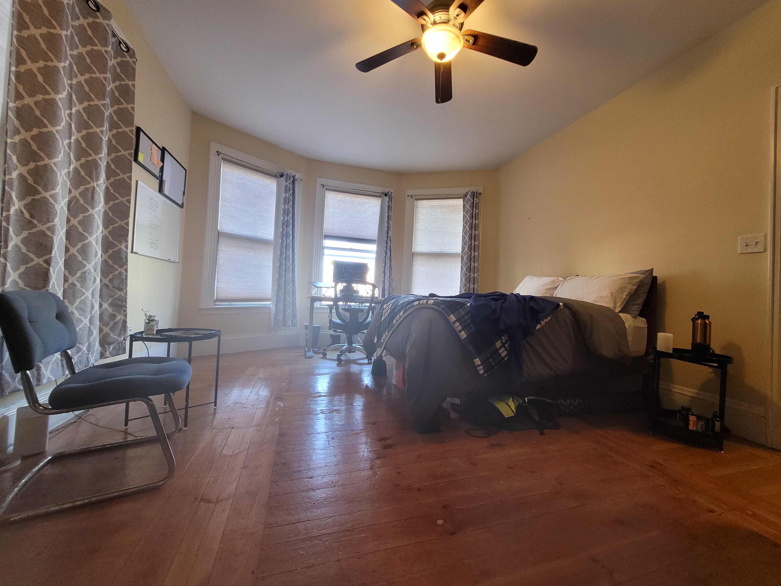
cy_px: 293
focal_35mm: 13
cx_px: 390
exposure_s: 1/59
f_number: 2.2
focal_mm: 1.74
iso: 320
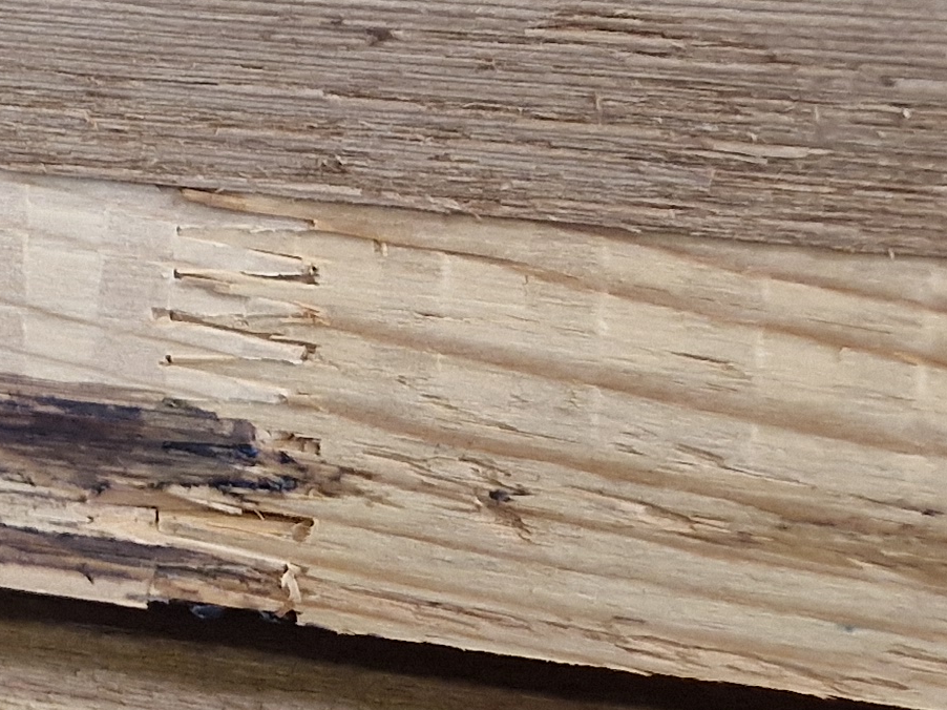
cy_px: -523
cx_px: -1013
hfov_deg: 15.1
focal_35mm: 102
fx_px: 2790
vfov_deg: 13.2
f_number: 1.8
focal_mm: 5.4
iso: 50
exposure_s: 1/100
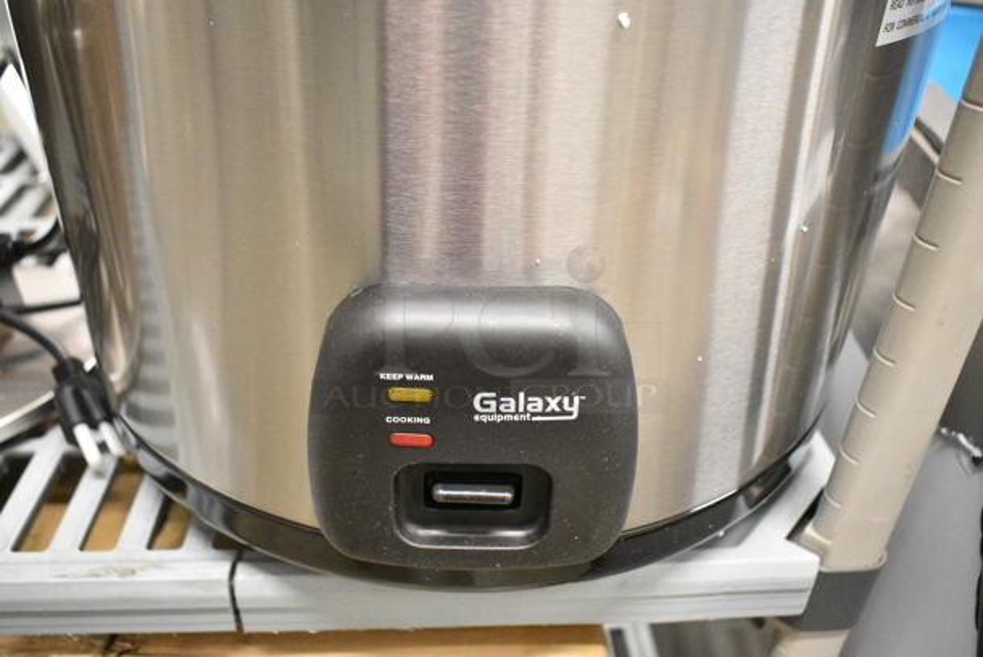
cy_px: 328
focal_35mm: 32
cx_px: 492
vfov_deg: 41.8
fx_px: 861
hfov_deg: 59.4
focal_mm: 21
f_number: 4.5
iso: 6400
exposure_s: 1/80
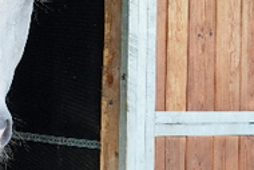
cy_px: -8
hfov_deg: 10.7
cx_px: 112
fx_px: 1356
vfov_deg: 7.1
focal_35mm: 192
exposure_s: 1/160
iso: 320
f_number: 4
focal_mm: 18
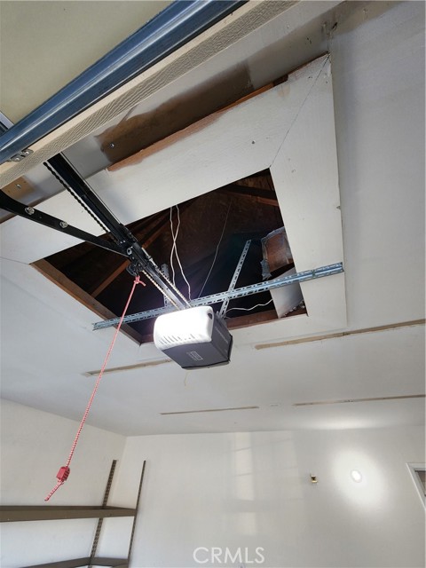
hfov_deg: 89.9
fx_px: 213
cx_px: 213
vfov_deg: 106.2
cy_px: 284
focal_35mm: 13
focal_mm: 2.2
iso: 160
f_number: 2.2
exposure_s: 1/60
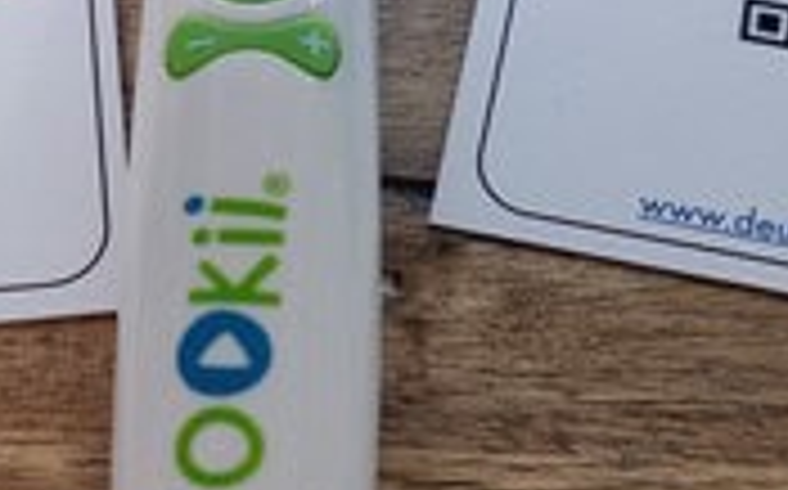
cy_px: 241
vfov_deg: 15.9
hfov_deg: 25.2
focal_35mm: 82
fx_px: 1759
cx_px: 306
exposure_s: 1/33
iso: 1250
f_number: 1.6
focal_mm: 4.8
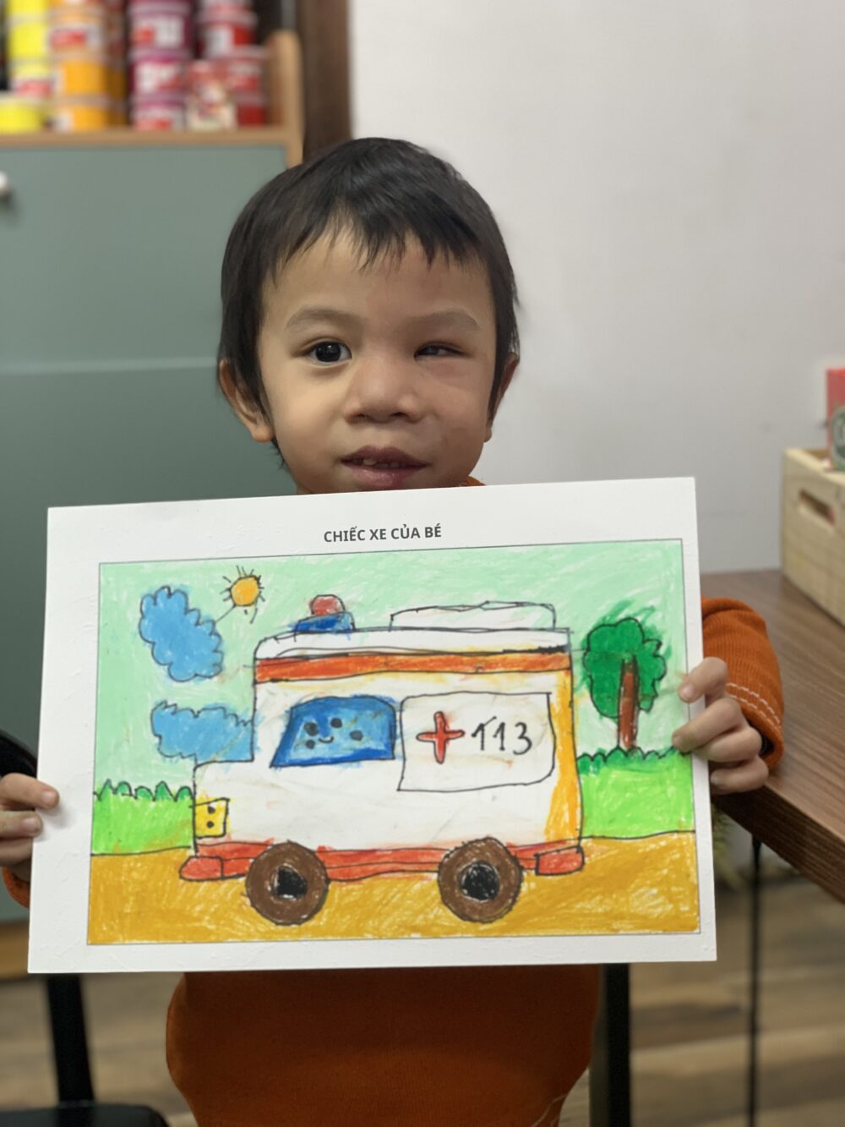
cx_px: 422
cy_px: 564
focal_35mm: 52
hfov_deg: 28.0
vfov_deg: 36.8
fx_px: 1692
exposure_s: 1/108
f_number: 2.4
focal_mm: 6
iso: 125
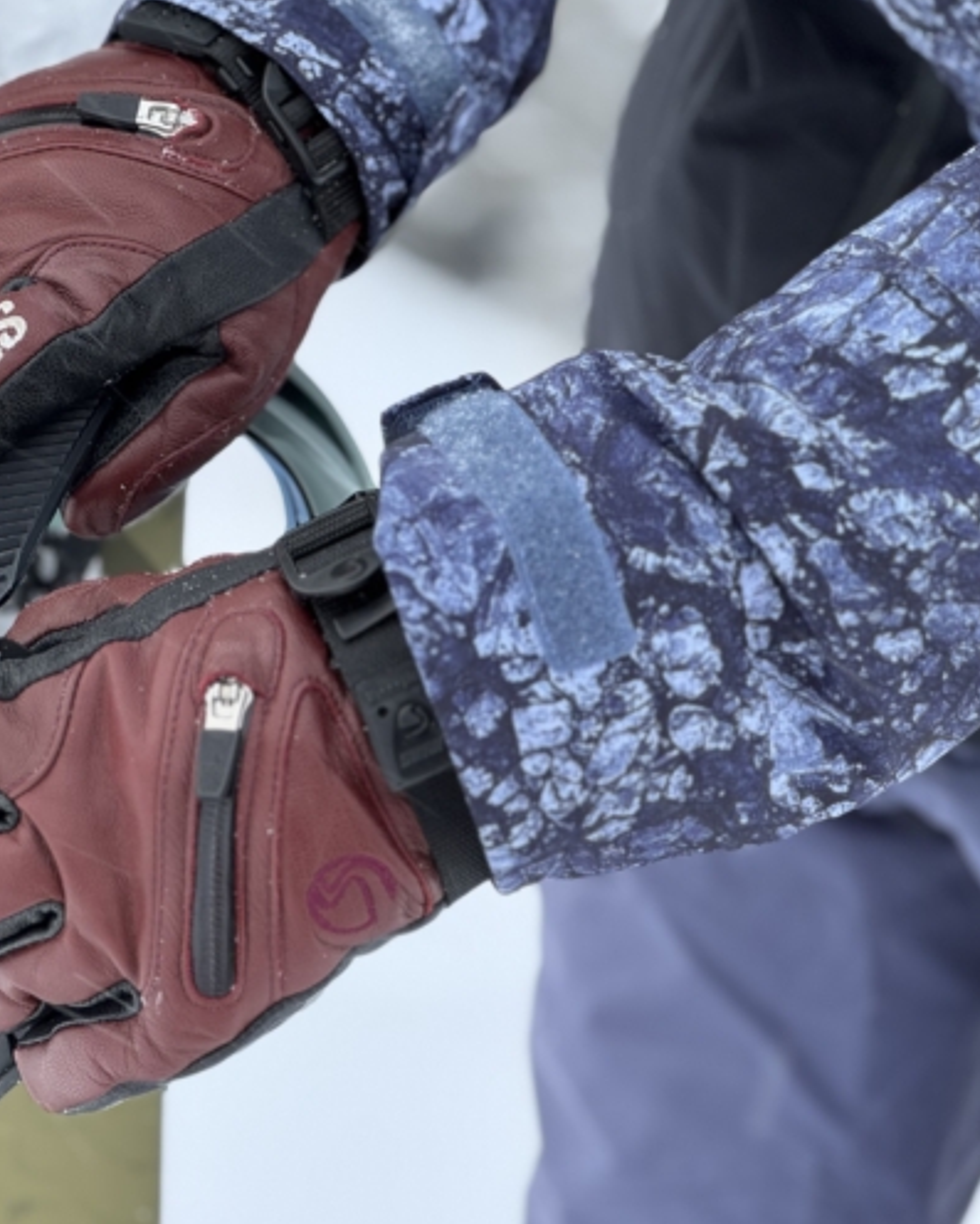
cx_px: 126
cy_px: 584
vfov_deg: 18.1
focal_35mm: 106
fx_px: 3842
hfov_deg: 14.4
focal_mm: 9
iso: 25
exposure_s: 1/99
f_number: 2.8
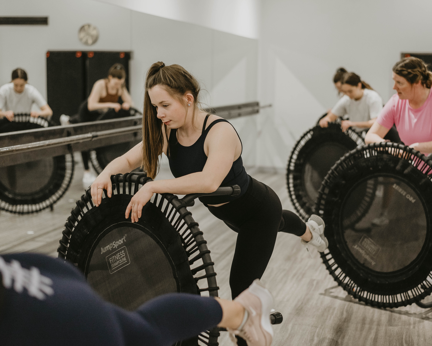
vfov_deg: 26.2
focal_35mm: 58
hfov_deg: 32.5
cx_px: 229
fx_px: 742
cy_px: 174
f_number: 2.5
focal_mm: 50
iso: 500
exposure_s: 1/400
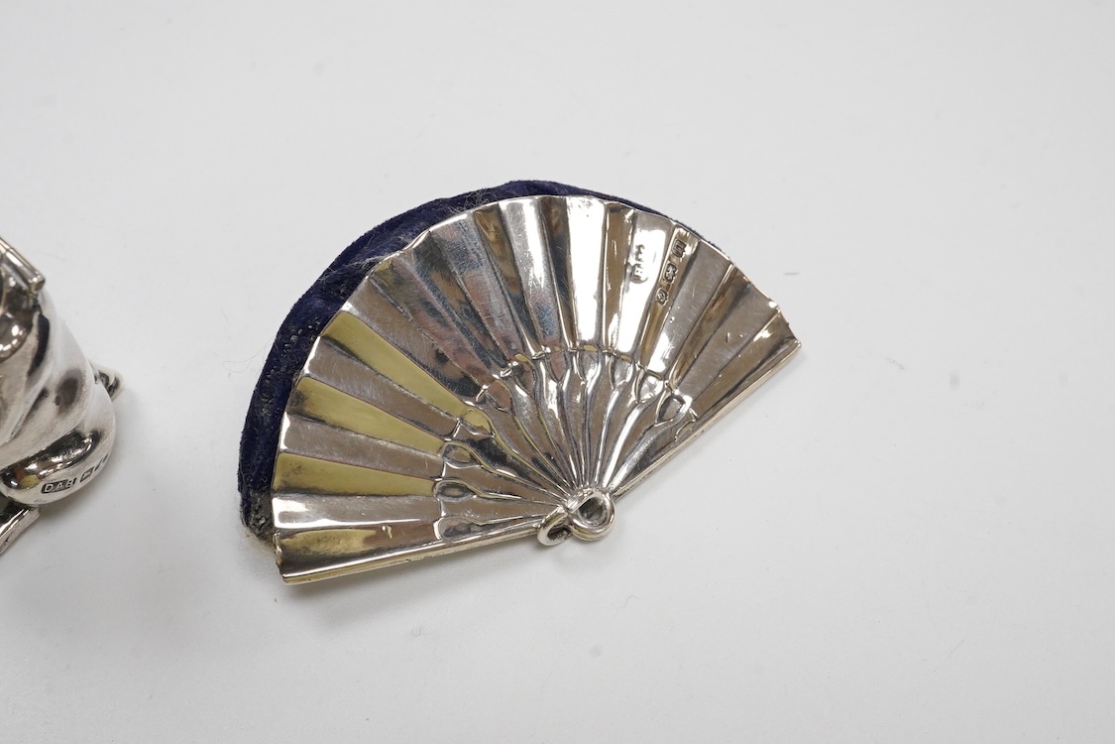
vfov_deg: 29.9
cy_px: 372
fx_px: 1394
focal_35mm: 45
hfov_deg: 43.6
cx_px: 558
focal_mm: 30
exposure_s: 1/100
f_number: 20
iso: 2500
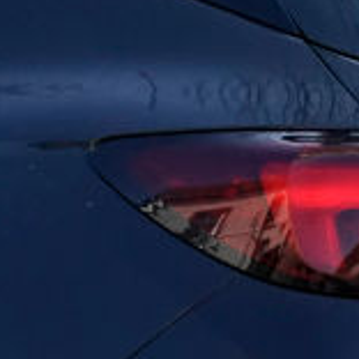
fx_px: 13517
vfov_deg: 1.5
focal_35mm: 1152
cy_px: 537
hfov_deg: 1.5
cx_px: 893
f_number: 5.6
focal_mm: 206
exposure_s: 1/4000
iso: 3200
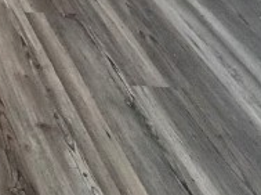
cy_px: -324
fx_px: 572
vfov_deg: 12.7
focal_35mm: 76
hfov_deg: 18.4
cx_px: -242
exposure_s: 1/120
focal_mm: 2.22
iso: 125
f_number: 2.2
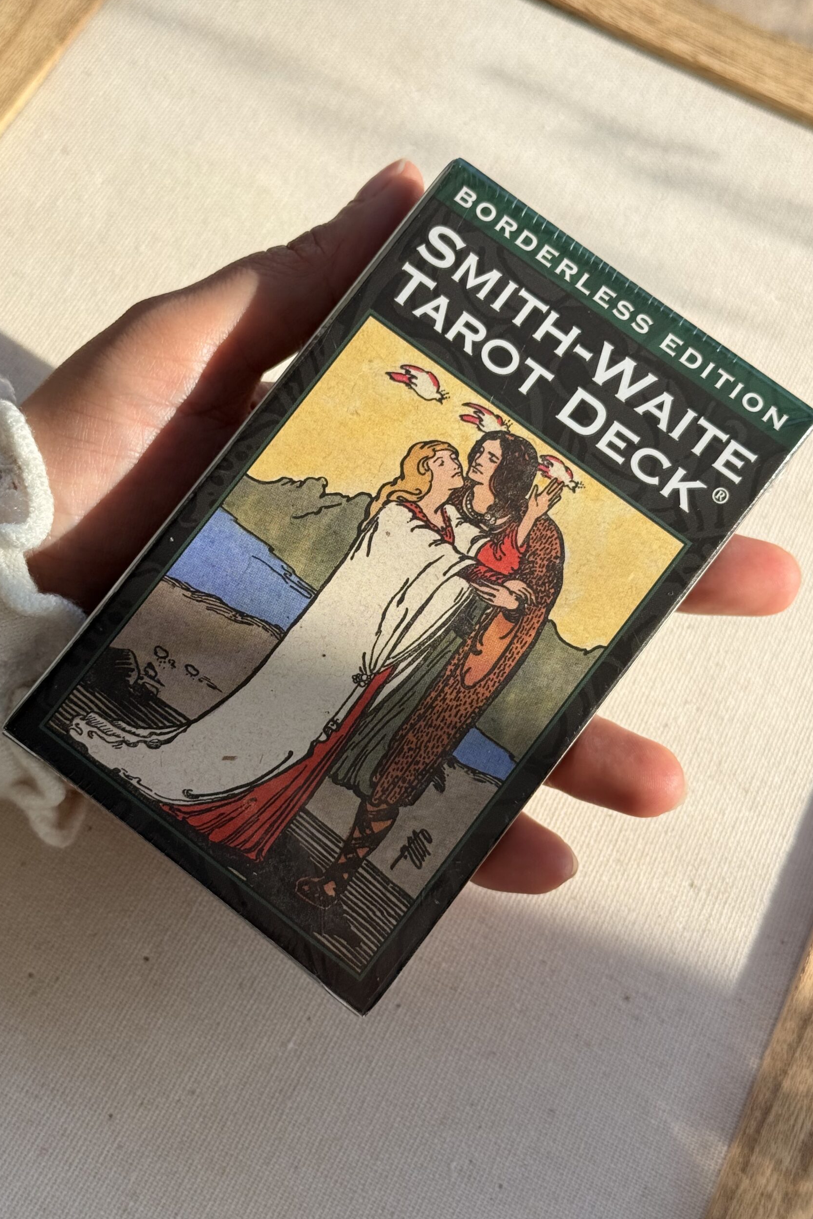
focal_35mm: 51
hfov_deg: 26.5
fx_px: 1727
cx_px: 355
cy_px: 604
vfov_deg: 38.9
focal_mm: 6.76
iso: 64
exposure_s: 1/1513
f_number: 1.78
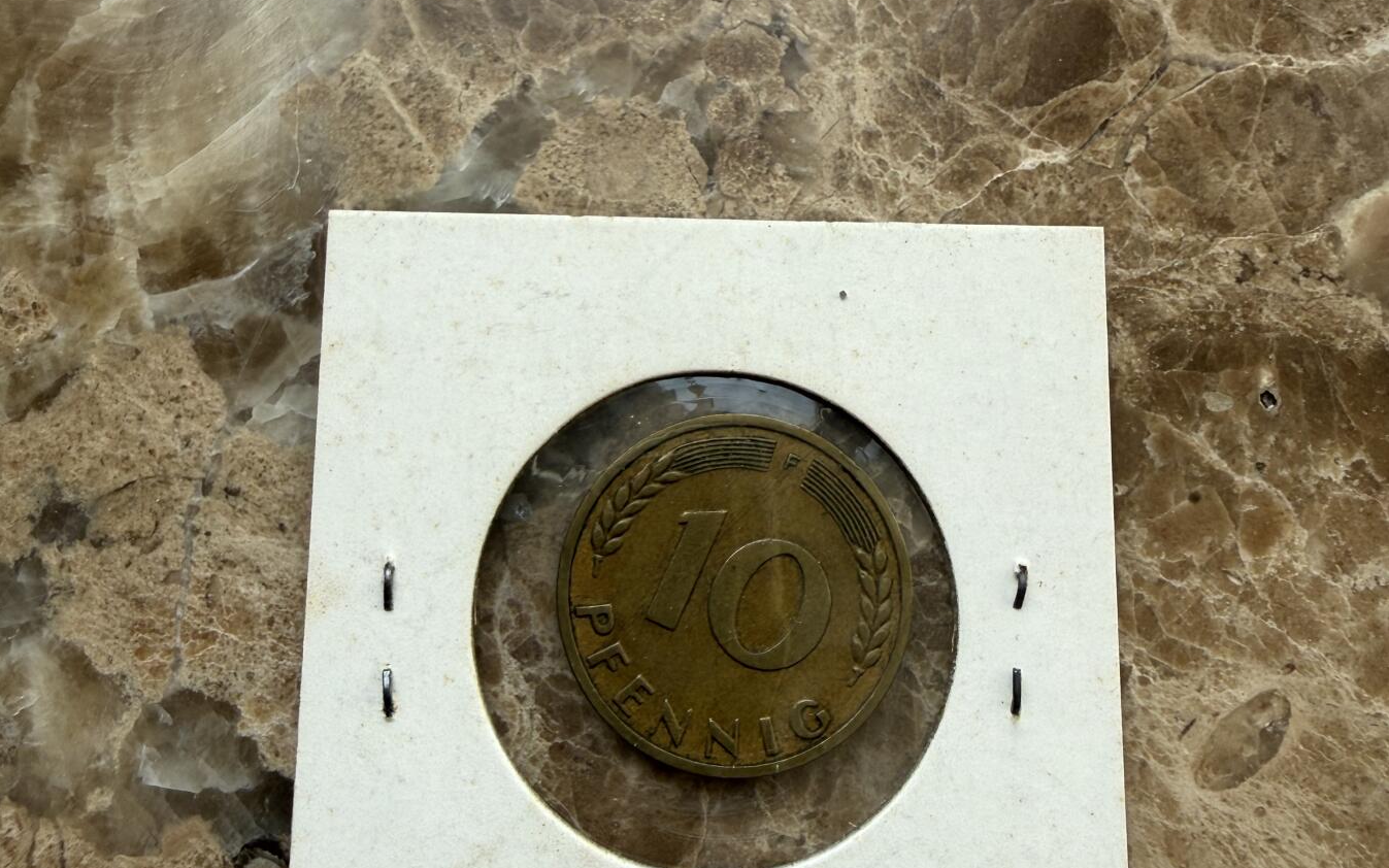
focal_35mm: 34
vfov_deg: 37.3
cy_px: 418
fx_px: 1287
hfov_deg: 56.7
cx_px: 694
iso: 40
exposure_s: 1/358
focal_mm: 2.22
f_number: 2.2
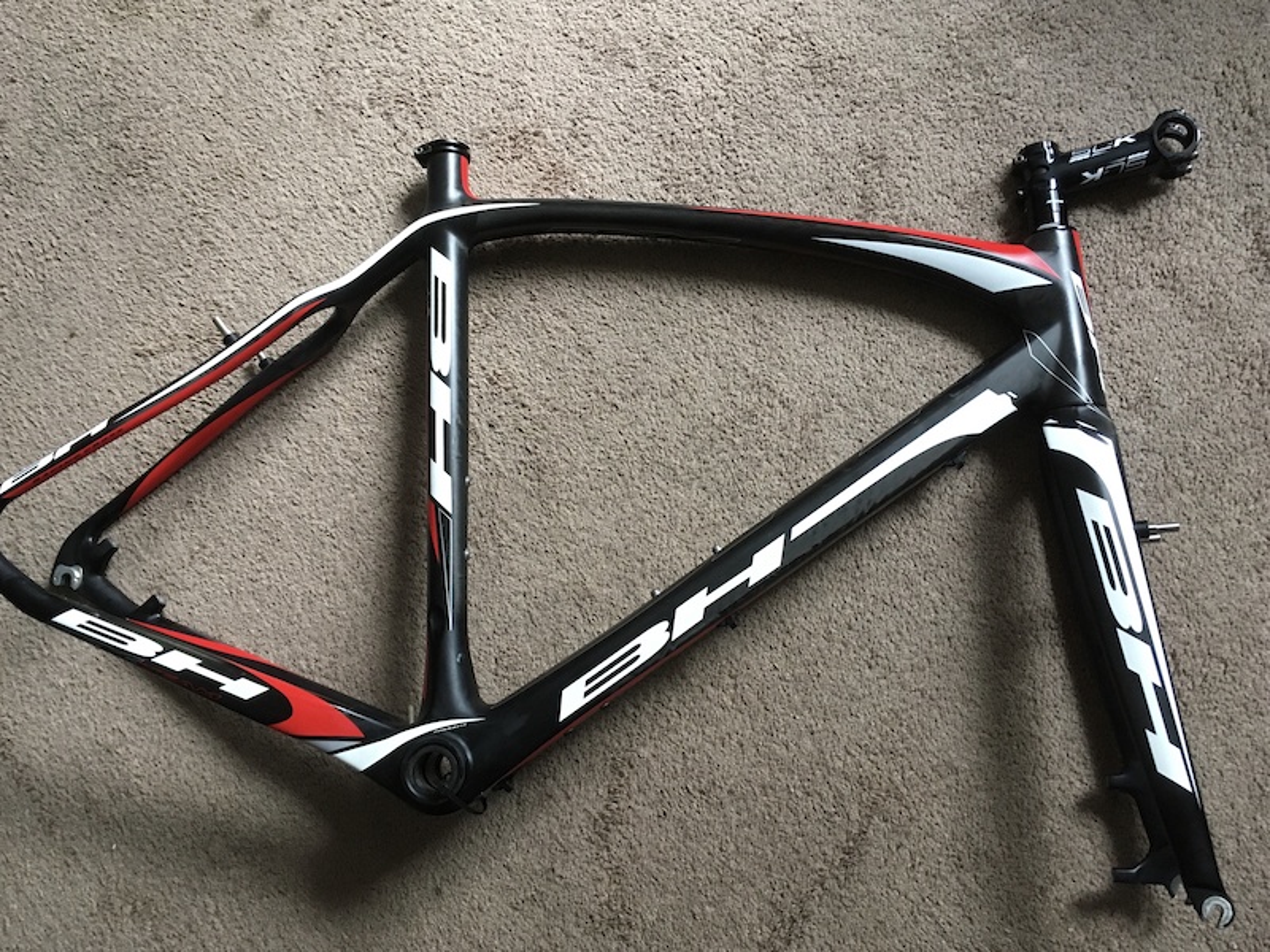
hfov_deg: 61.7
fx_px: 1064
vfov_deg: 48.2
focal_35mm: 29
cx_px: 635
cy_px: 476
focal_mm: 4.15
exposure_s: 1/30
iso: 125
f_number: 2.2
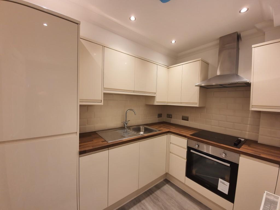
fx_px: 105
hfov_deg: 106.2
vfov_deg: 89.9
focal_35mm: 13
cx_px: 140
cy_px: 105
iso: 125
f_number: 2.2
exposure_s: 1/50
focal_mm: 1.8
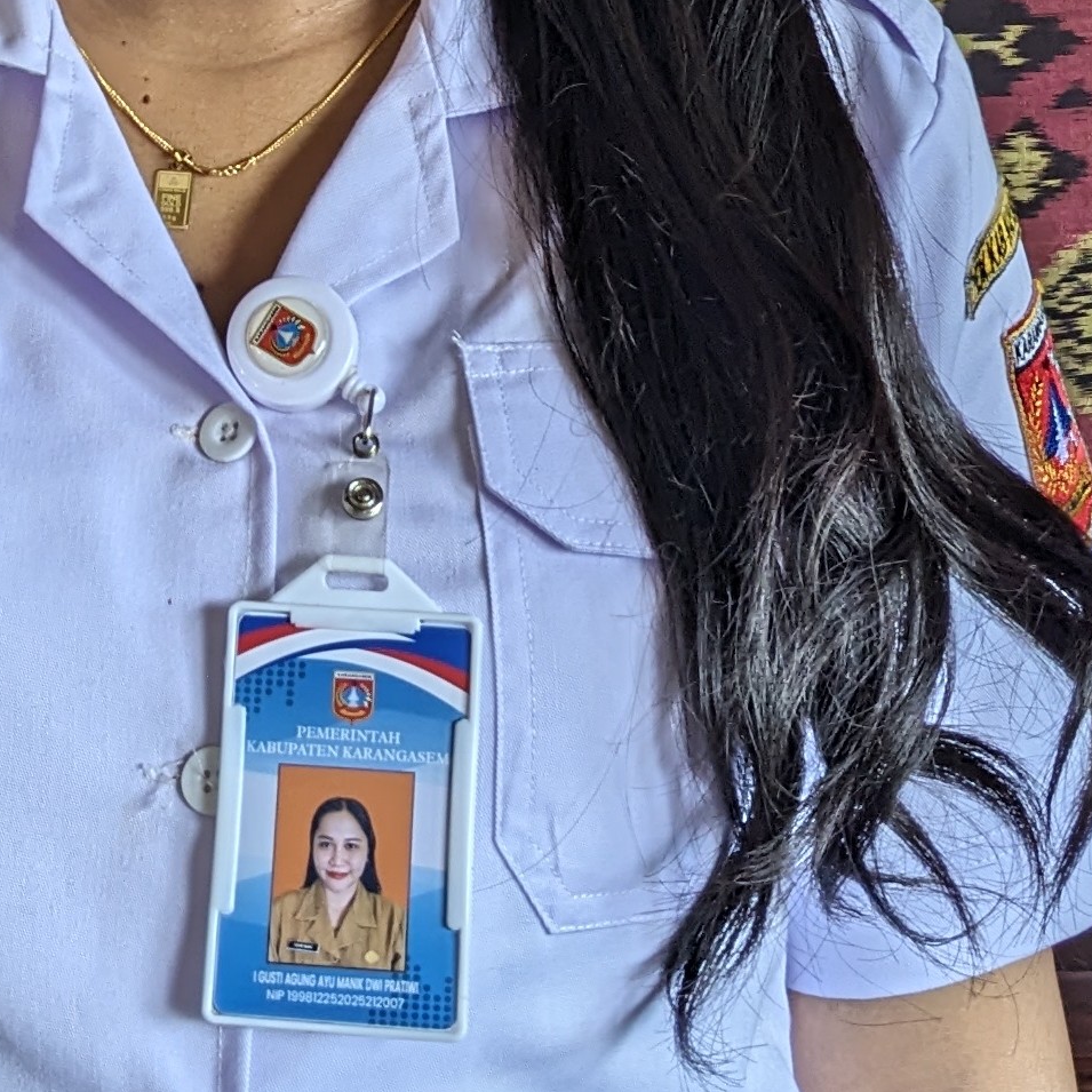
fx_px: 2284
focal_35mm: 64
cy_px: -366
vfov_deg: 23.4
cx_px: 258
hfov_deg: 26.5
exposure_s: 1/23.8
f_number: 1.73
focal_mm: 4.38
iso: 44
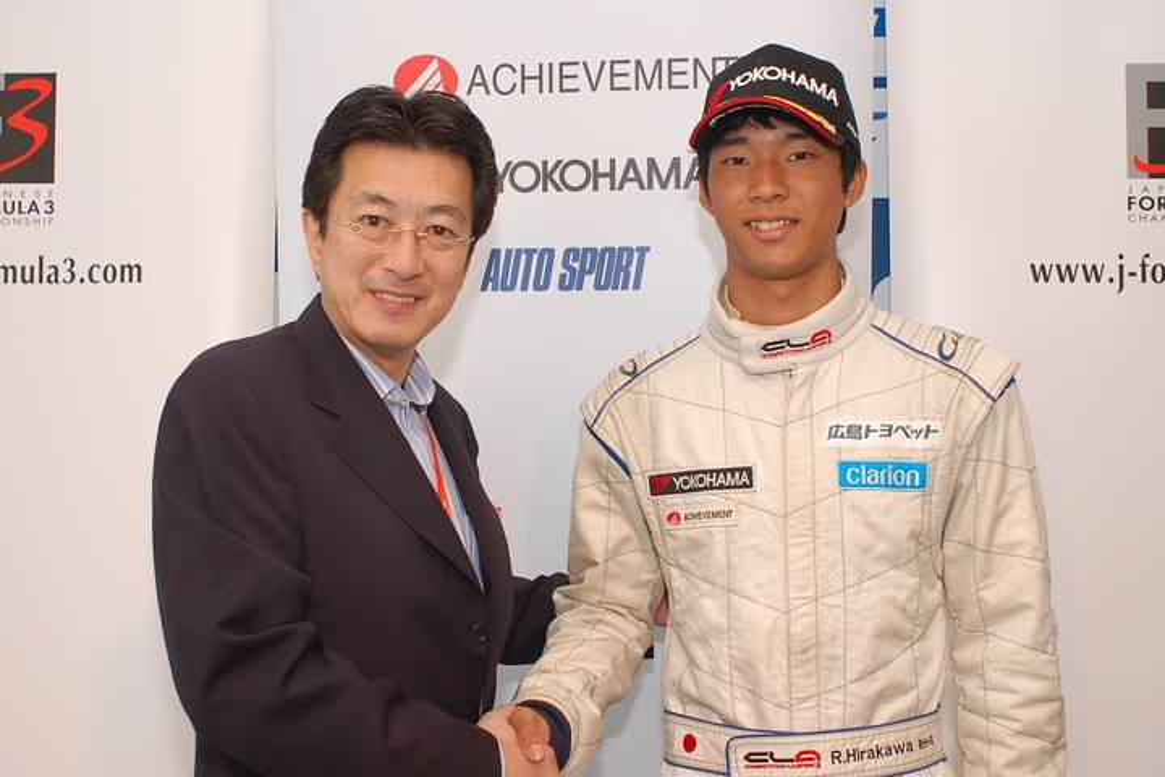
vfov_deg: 36.9
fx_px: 1165
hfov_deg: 53.1
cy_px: 388
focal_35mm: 36
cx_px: 582
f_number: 4.8
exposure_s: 1/90
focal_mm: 24
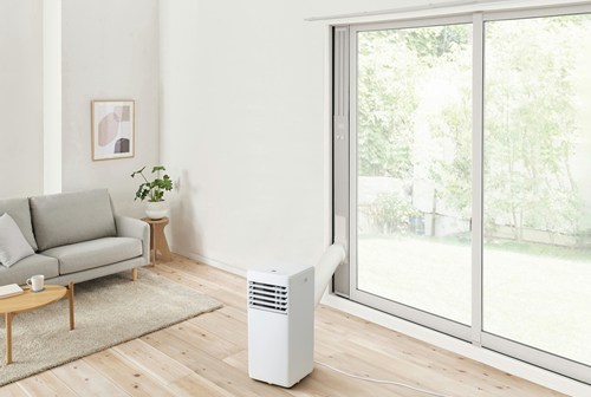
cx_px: 296
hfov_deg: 41.0
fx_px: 790
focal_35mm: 48
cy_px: 198
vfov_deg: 28.2
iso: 50
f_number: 3.5
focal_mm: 48
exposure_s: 1/100
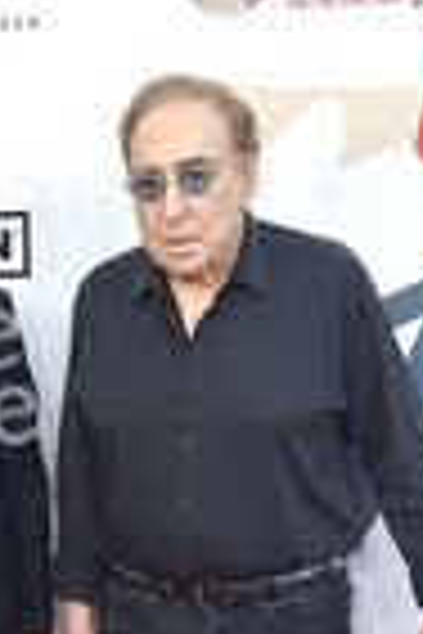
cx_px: -61
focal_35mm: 108
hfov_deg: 12.4
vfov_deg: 18.4
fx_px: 1903
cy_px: 643
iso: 640
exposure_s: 1/250
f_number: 6.3
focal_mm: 38
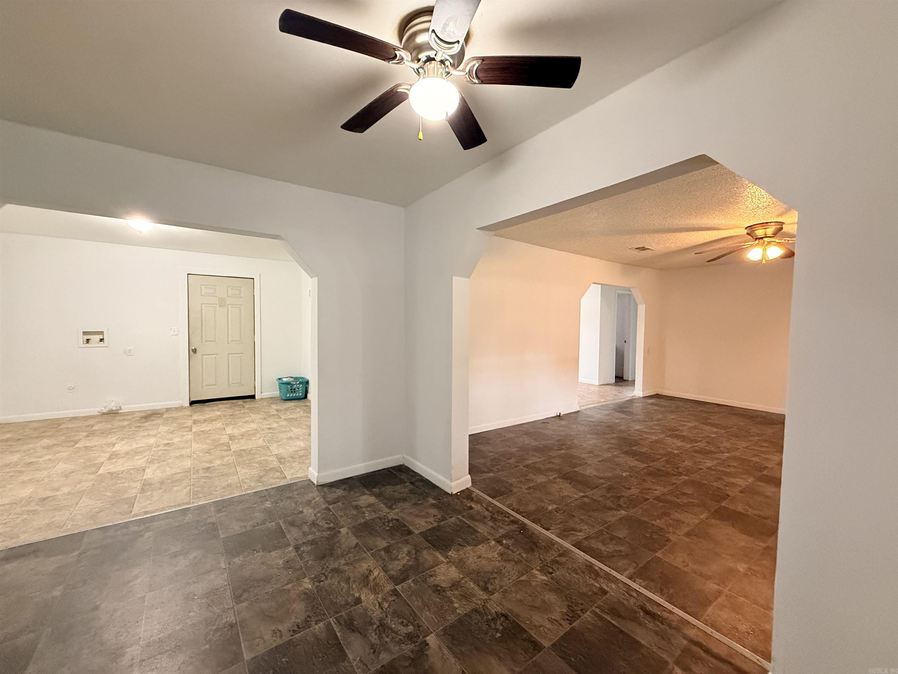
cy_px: 337
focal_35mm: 14
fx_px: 363
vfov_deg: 85.7
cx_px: 449
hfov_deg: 102.1
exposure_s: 1/60
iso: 640
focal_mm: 2.22
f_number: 2.2
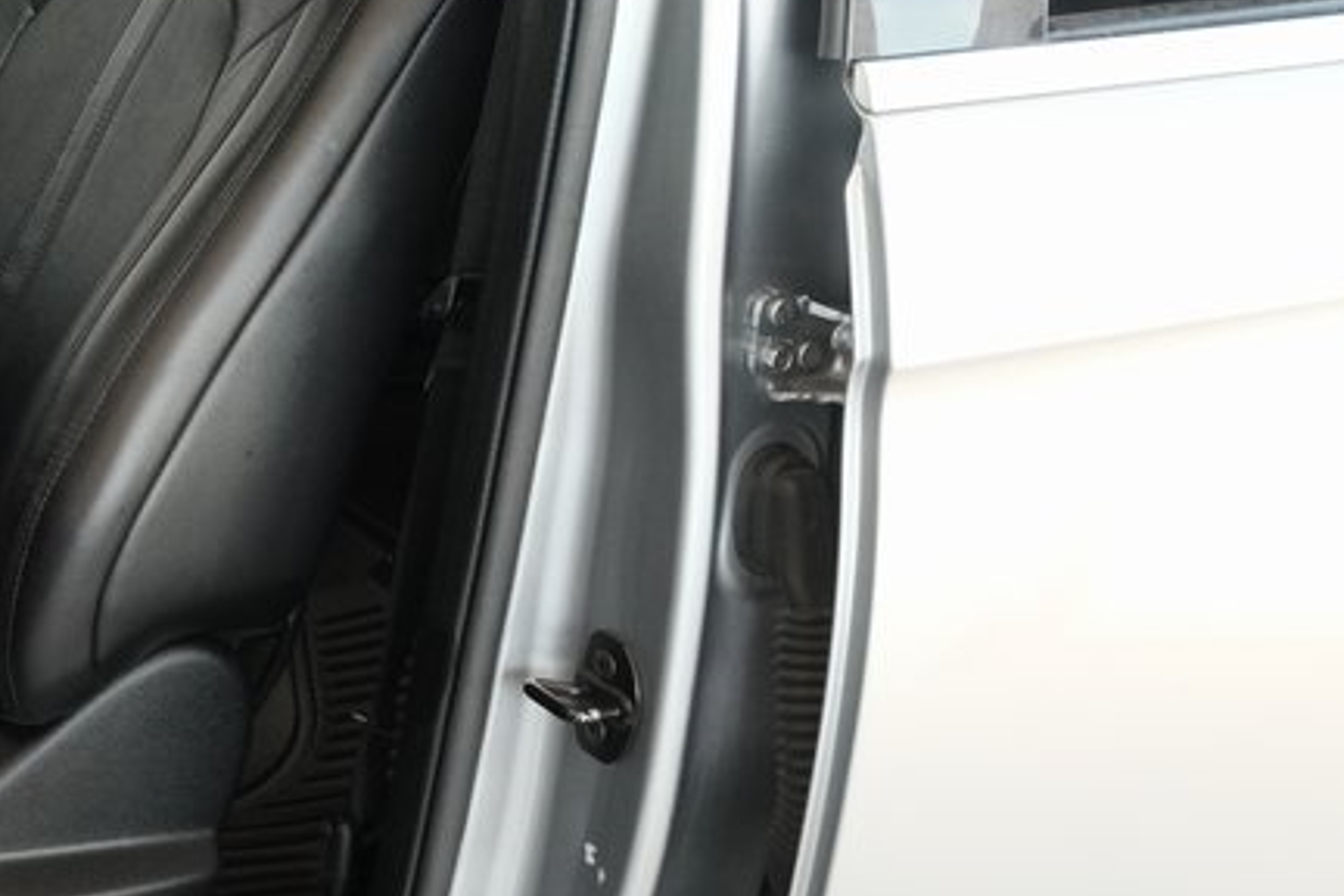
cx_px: -106
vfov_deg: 21.2
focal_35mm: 64
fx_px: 2389
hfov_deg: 28.7
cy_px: 319
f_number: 5
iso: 2500
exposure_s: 1/250
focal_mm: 18
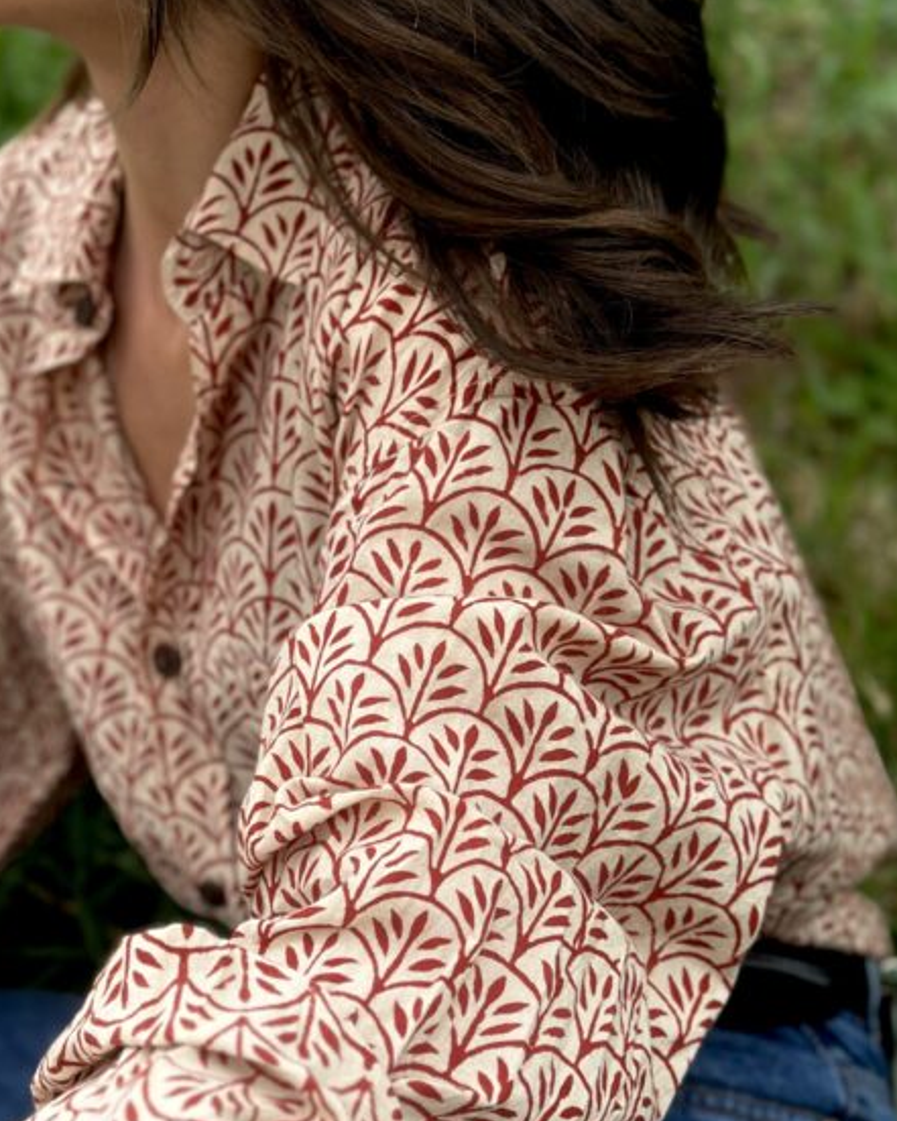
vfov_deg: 27.9
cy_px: 610
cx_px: 303
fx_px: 2256
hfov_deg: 22.4
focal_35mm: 68
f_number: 1.78
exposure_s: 1/672
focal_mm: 6.86
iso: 80
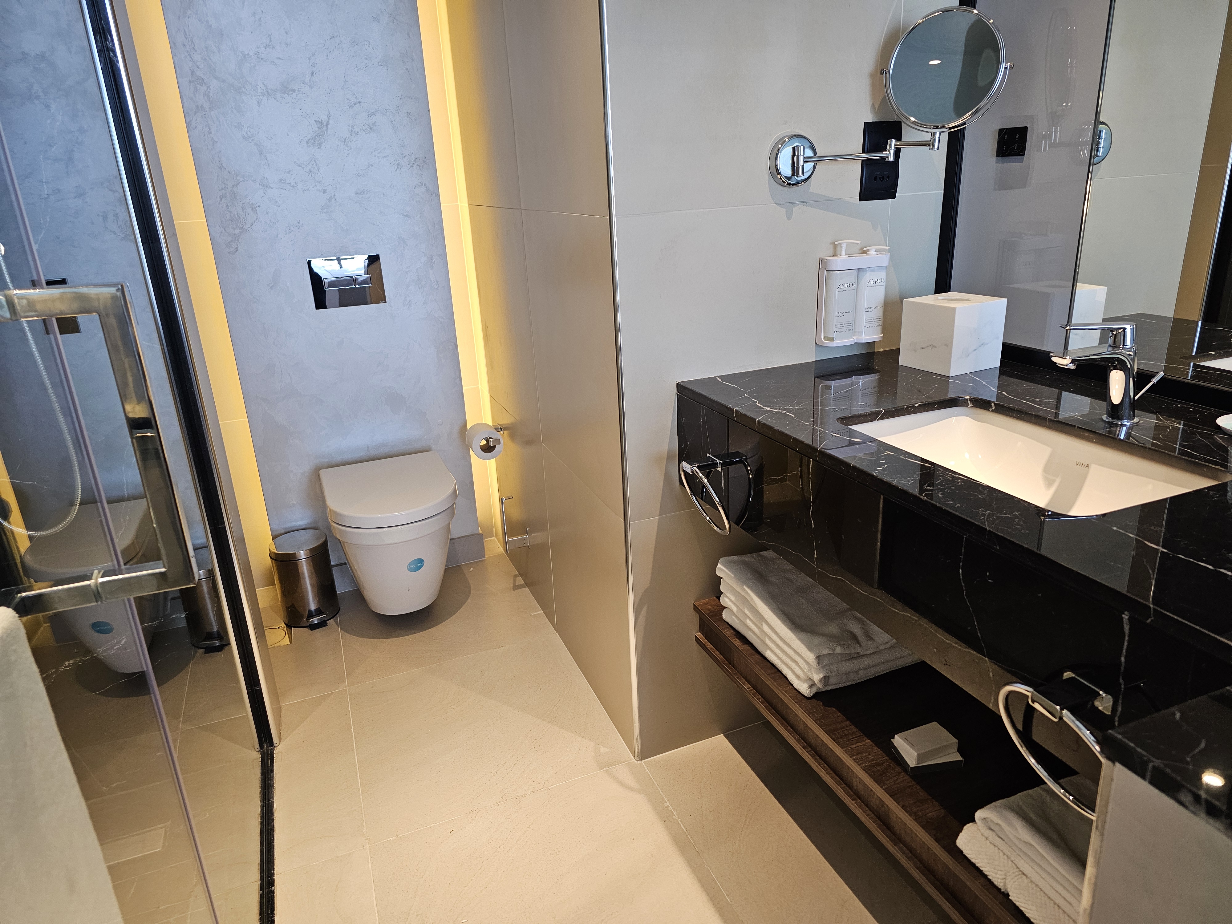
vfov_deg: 58.9
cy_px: 462
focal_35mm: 23
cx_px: 616
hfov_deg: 73.9
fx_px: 819
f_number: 1.7
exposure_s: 1/120
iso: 250
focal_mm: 6.3
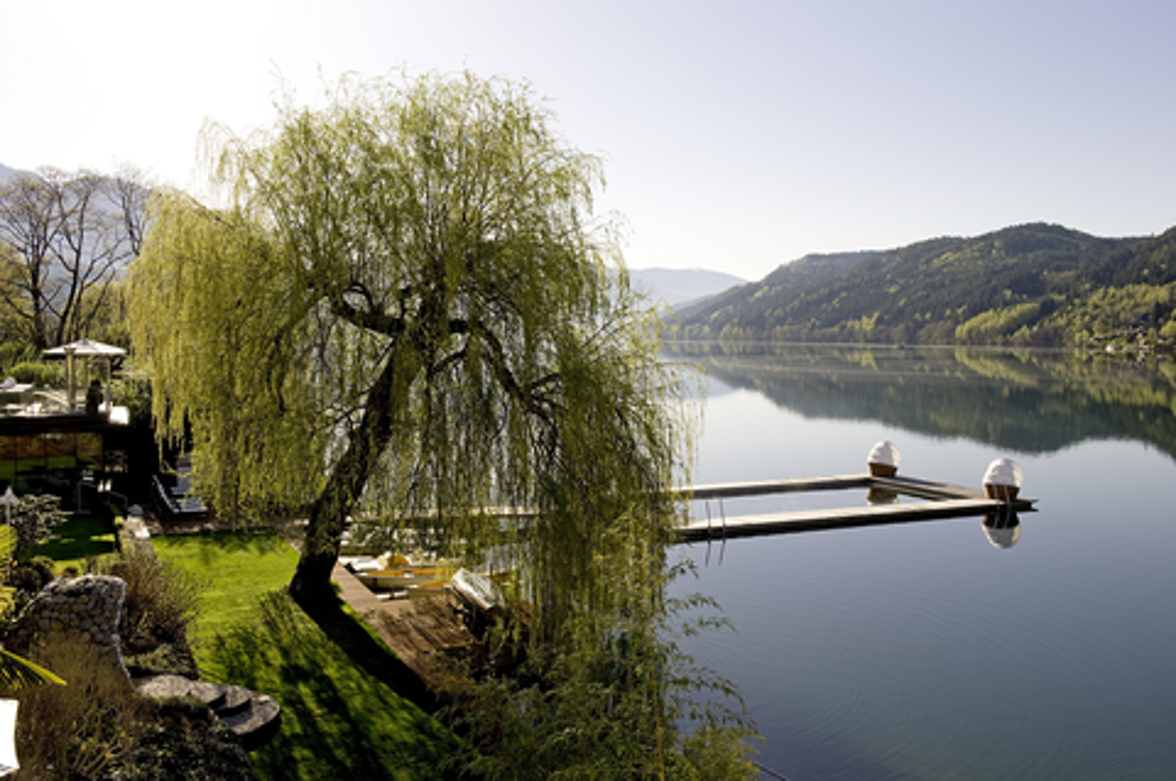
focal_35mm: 32
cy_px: 390
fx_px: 1044
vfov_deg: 41.0
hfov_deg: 58.8
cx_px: 588
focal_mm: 32
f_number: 9
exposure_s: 1/320
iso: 200
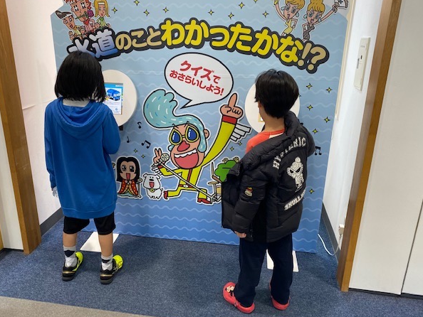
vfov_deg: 49.8
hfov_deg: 63.4
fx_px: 342
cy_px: 149
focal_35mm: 28
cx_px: 212
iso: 125
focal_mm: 4.25
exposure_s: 1/121
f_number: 1.8
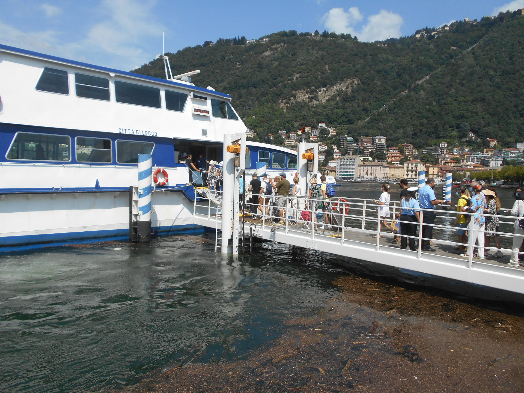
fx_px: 394
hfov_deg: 67.3
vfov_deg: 53.1
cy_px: 196
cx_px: 262
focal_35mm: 26
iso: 80
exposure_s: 1/1600
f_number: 3.2
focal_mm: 4.6
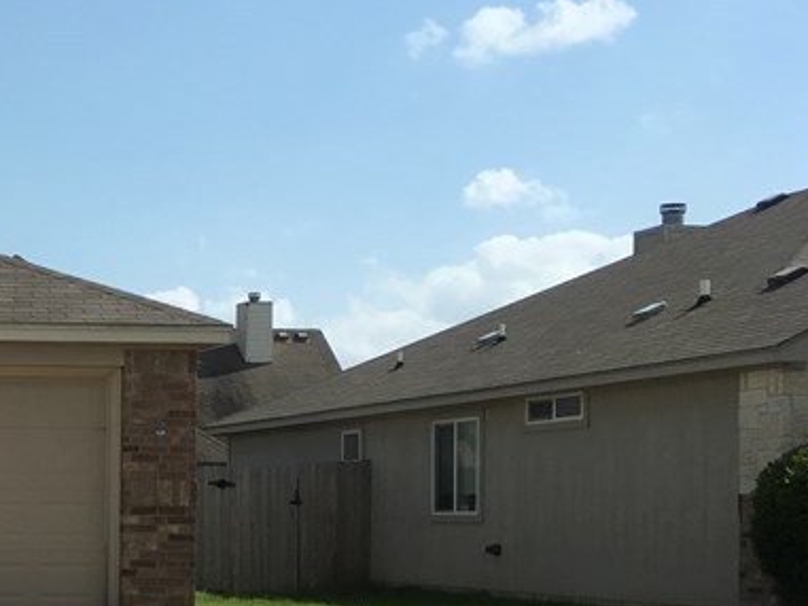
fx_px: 1821
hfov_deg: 22.3
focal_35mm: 78
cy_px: 523
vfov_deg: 18.6
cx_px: -257
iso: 25
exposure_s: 1/2024
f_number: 2.2
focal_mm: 4.15
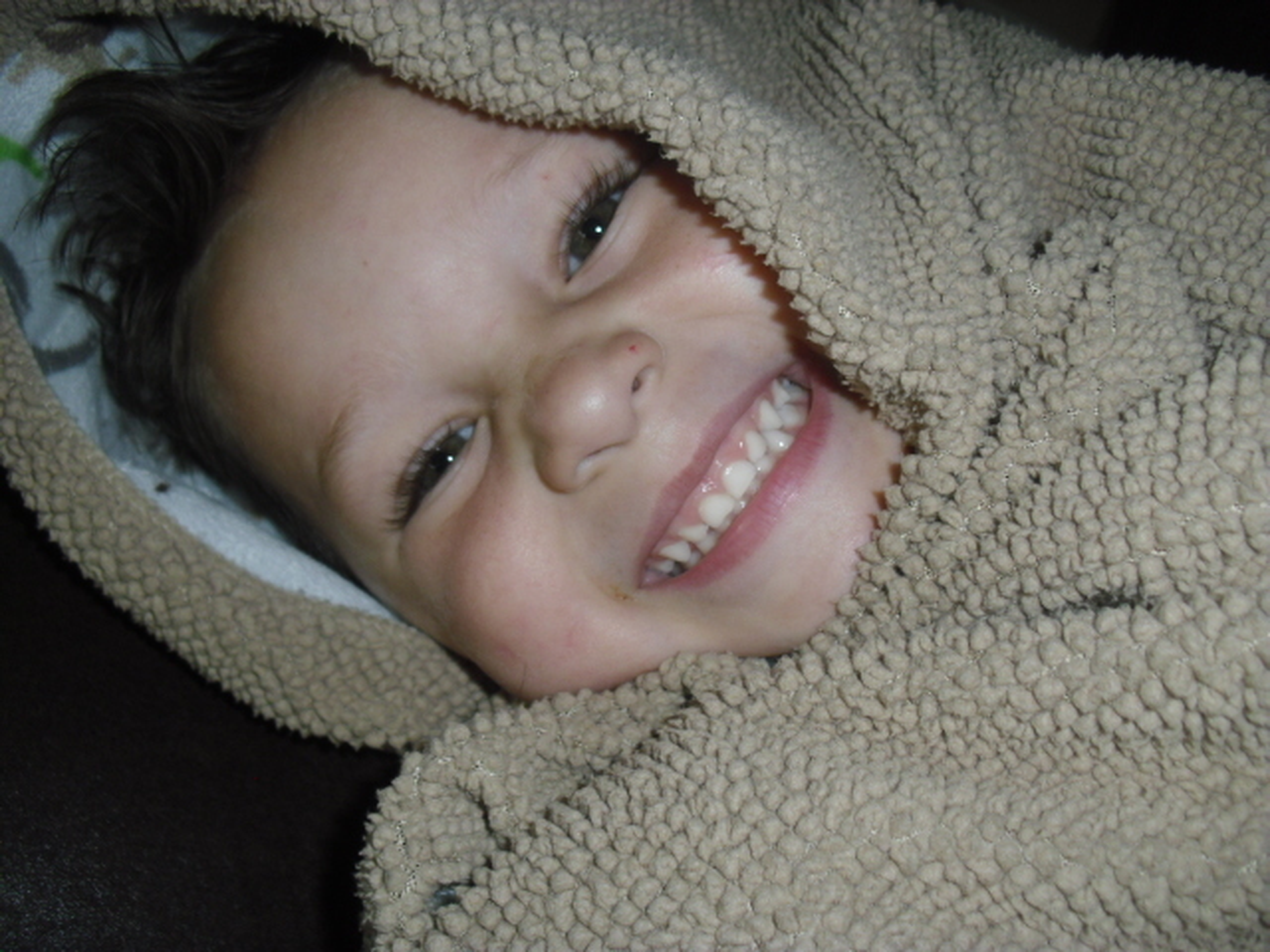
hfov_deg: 51.4
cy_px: 476
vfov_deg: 39.7
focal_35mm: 36
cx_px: 635
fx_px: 1321
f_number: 3.1
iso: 80
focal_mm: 6.3
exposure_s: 1/125
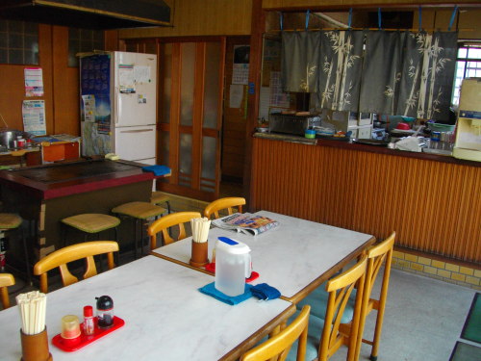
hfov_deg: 58.4
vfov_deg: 45.4
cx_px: 240
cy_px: 180
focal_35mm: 31
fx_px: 431
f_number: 2.9
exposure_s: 1/125
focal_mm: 5.7
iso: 200
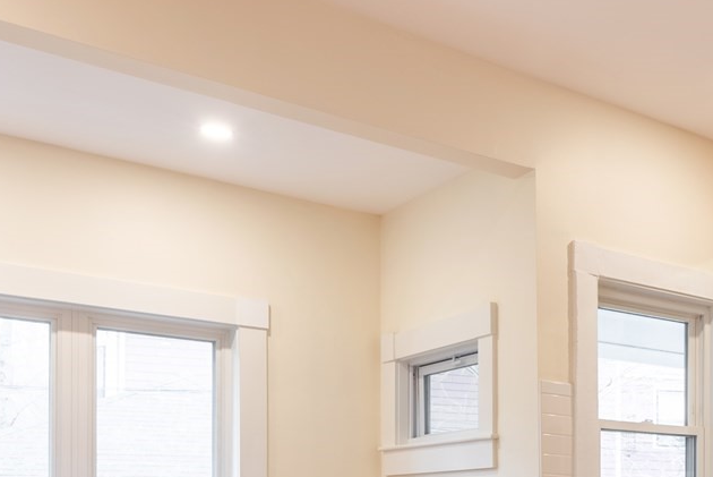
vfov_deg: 24.3
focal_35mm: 52
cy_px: 525
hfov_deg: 35.0
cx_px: 696
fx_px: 1031
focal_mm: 16
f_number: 11
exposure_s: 1/15
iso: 160
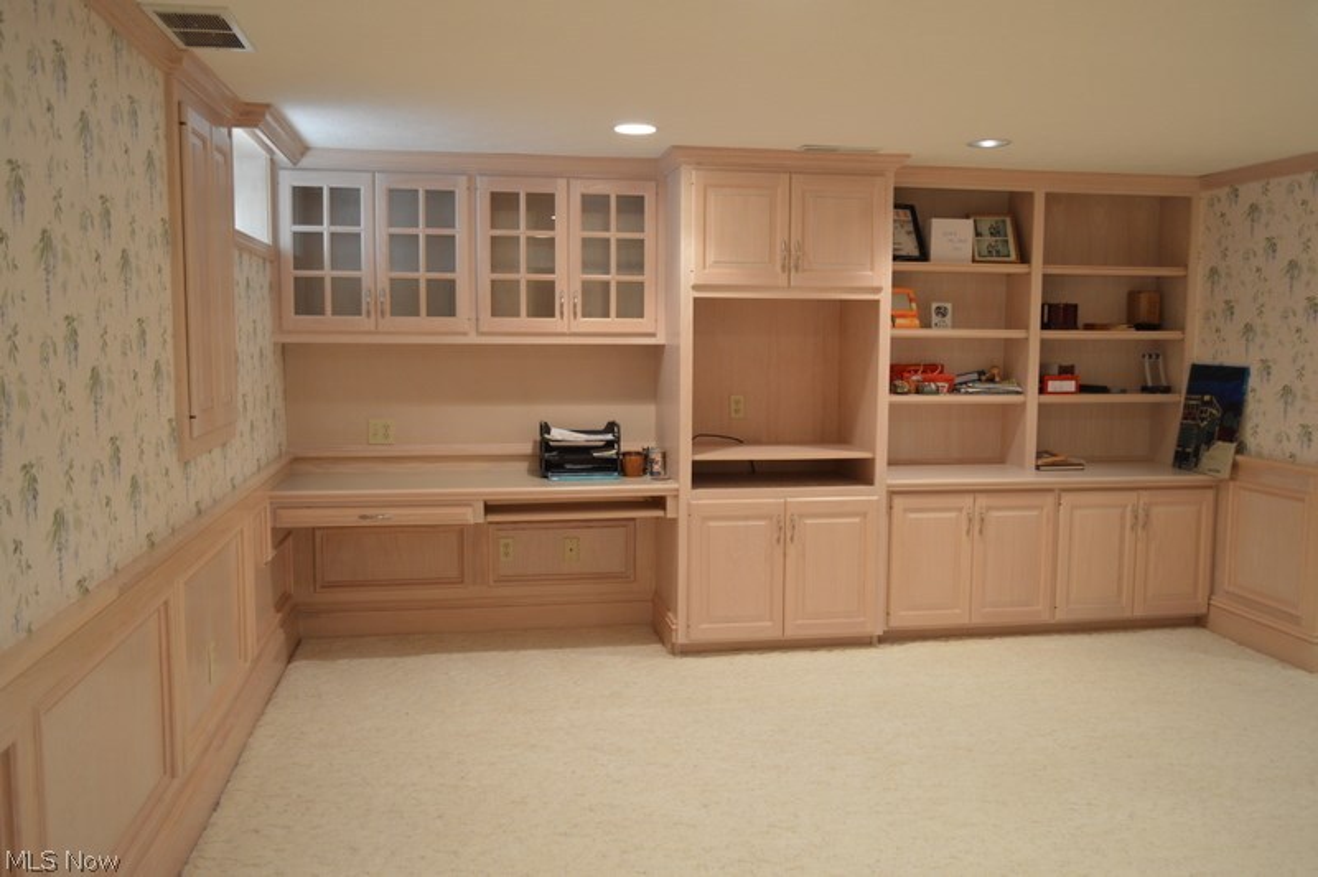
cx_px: 659
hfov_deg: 62.0
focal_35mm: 30
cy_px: 438
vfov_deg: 43.5
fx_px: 1097
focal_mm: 20
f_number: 3.8
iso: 400
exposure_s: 1/15
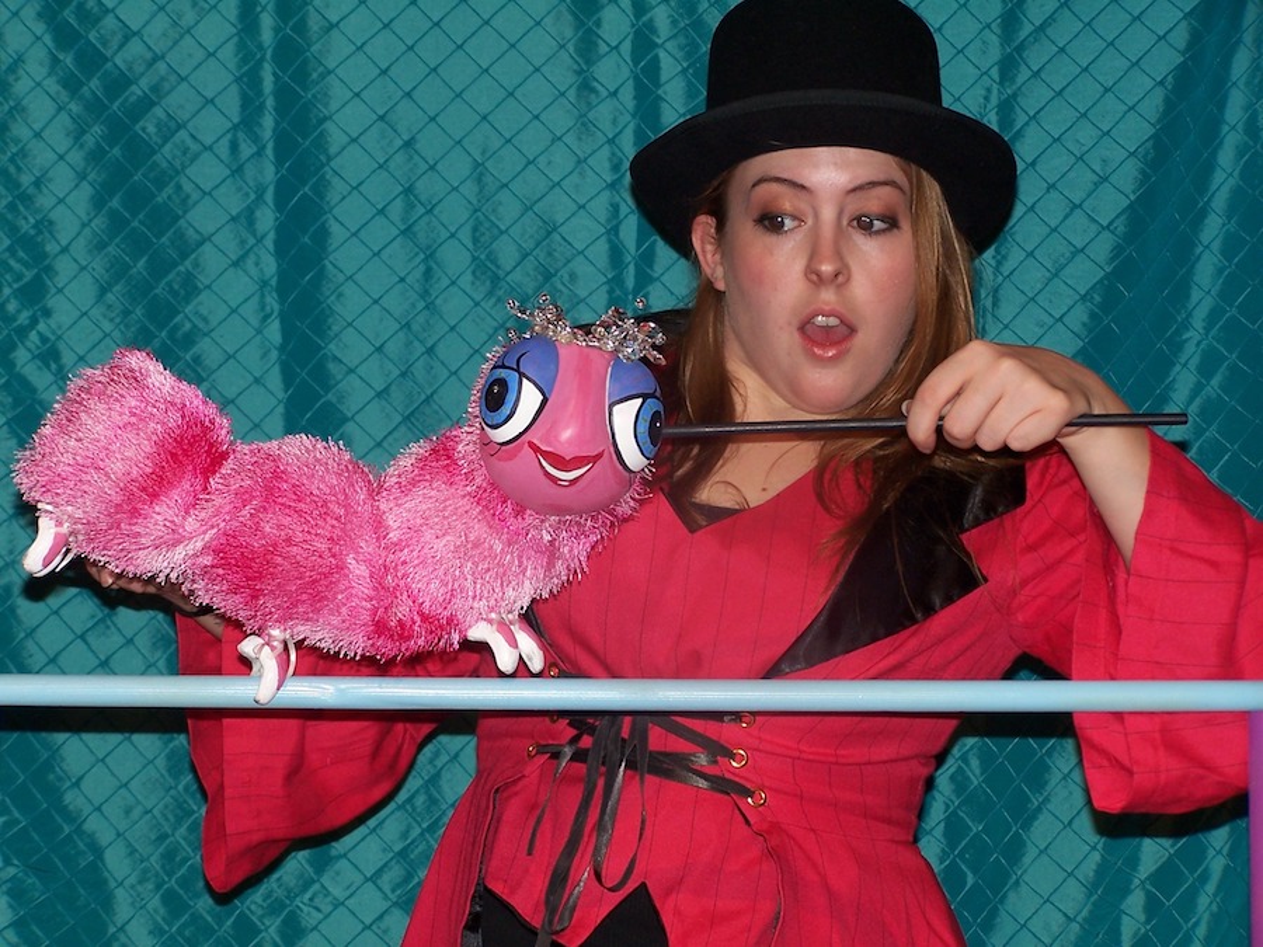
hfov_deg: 18.7
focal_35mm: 105
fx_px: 3831
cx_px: 632
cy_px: 474
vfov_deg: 14.1
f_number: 3.2
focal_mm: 17.5
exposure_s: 1/90
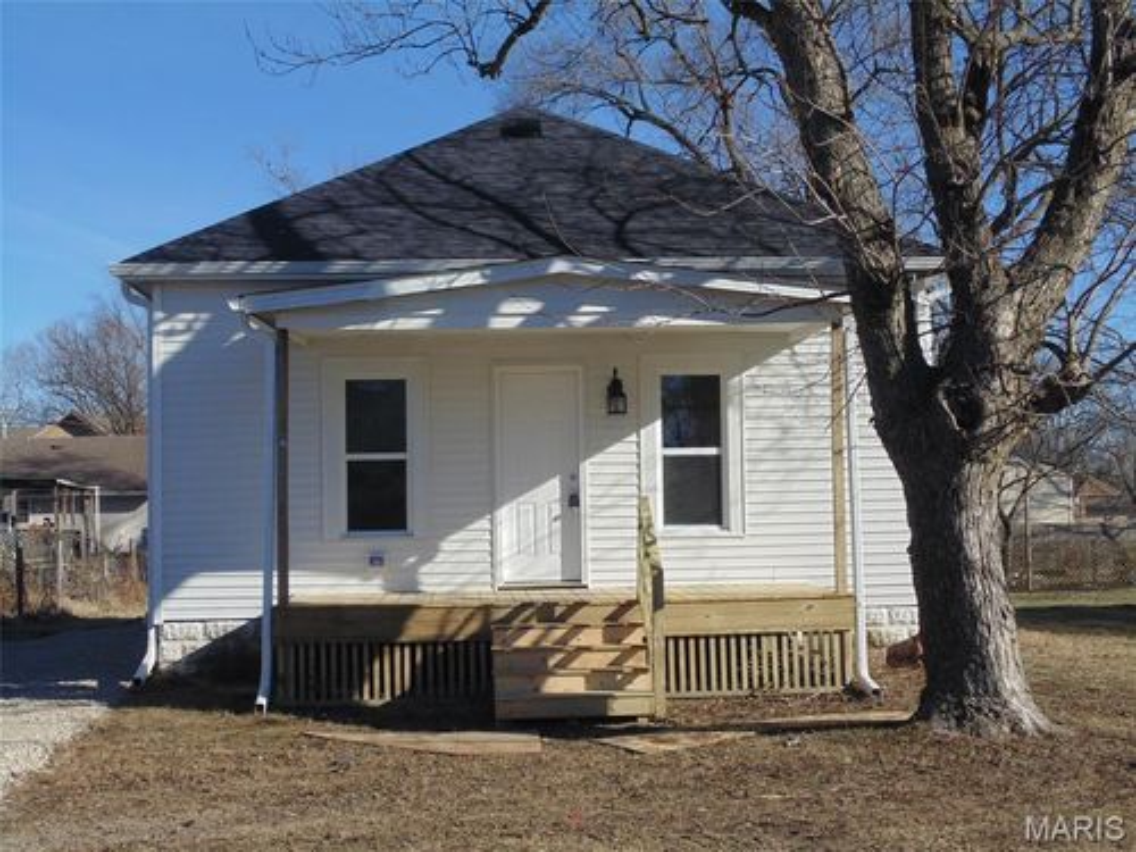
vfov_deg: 27.5
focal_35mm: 53
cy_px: 426
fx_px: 1739
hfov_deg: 36.2
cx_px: 568
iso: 80
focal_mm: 9.5
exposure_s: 1/800
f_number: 3.9
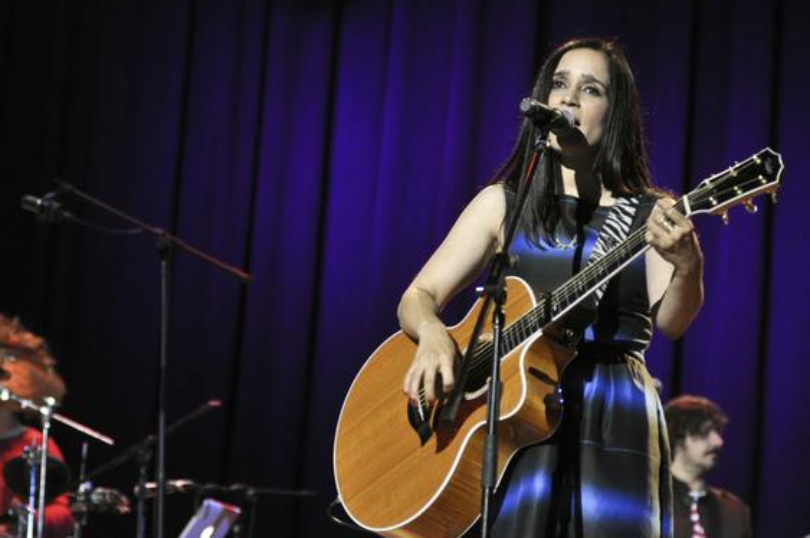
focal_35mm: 128
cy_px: 273
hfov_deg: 16.0
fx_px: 2877
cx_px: 388
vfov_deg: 10.7
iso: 800
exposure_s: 1/60
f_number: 2.8
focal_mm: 80
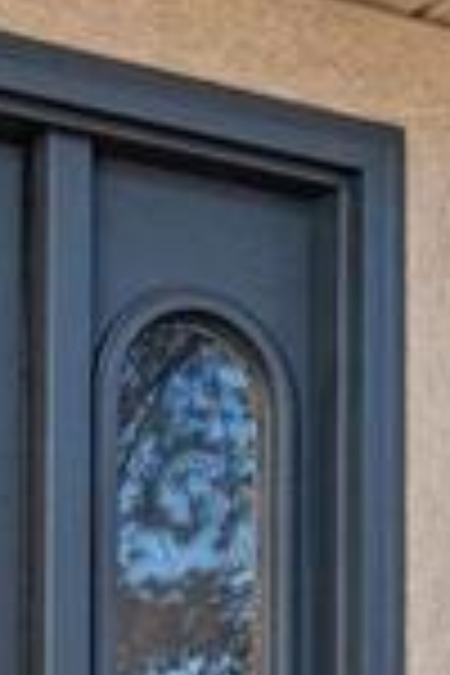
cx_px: 477
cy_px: 999
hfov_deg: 10.1
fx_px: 2512
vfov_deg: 14.3
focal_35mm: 134
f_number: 9
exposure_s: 1/200
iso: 200
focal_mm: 14
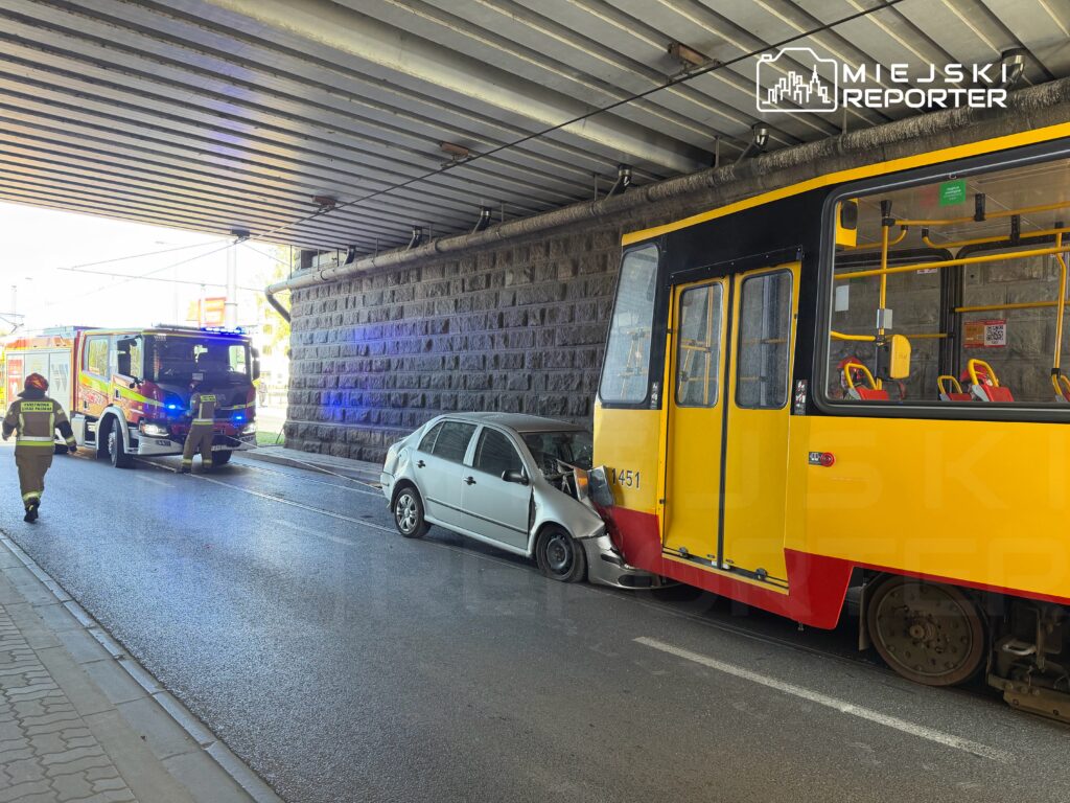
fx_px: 742
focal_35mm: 24
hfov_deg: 71.6
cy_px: 402
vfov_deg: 56.8
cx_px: 535
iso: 160
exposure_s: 1/121
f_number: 1.78
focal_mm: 6.76
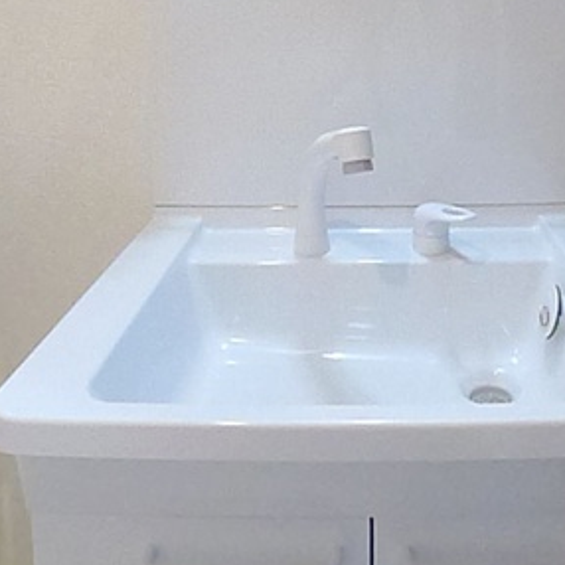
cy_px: -22
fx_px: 960
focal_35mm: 52
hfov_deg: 32.5
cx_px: 374
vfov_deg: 30.1
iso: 4000
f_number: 2.8
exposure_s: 1/400
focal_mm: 5.1
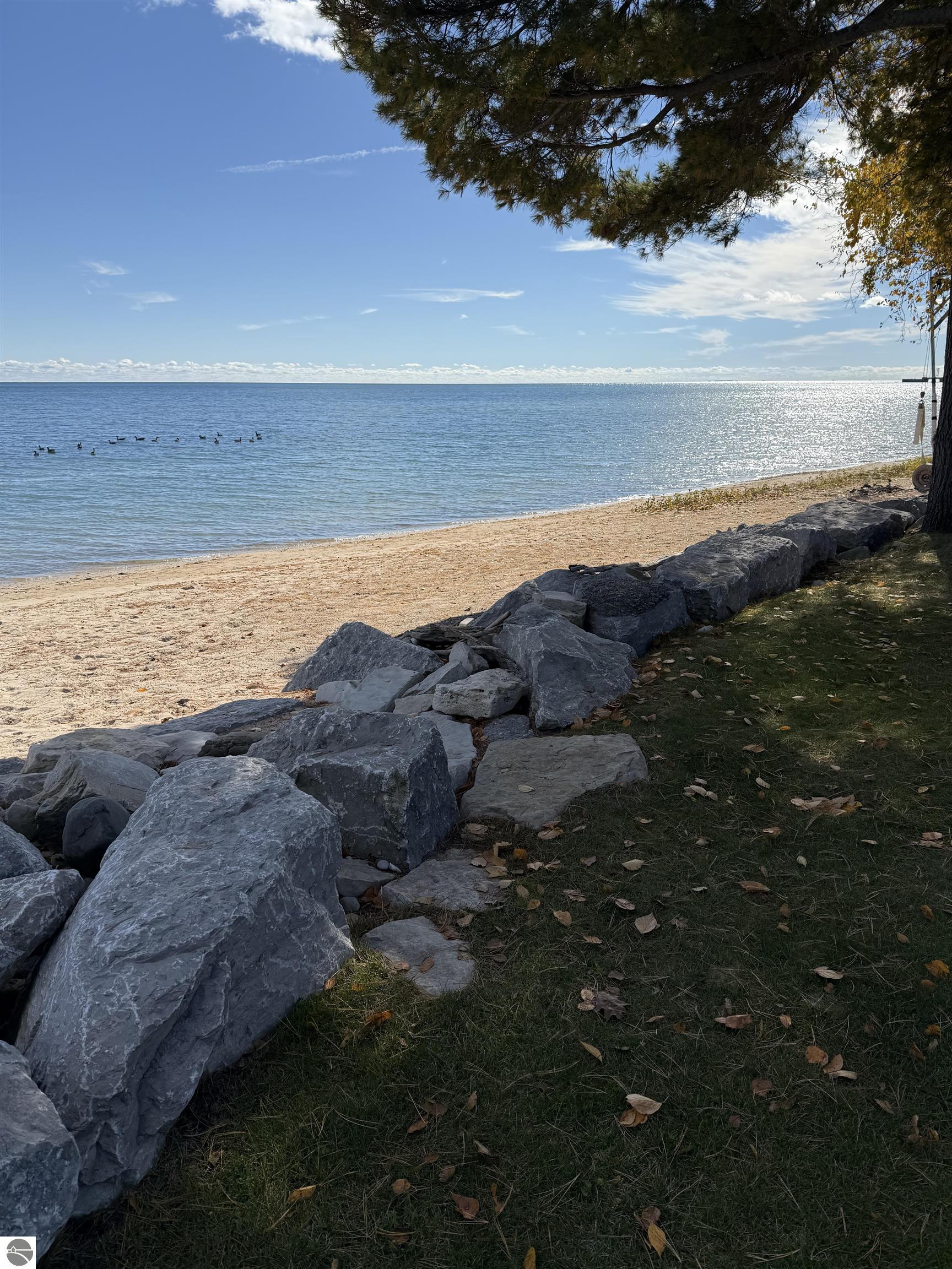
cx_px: 476
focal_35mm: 24
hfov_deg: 56.8
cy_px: 634
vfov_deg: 71.6
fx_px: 880
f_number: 1.78
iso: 80
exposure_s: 1/6711
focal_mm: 6.76
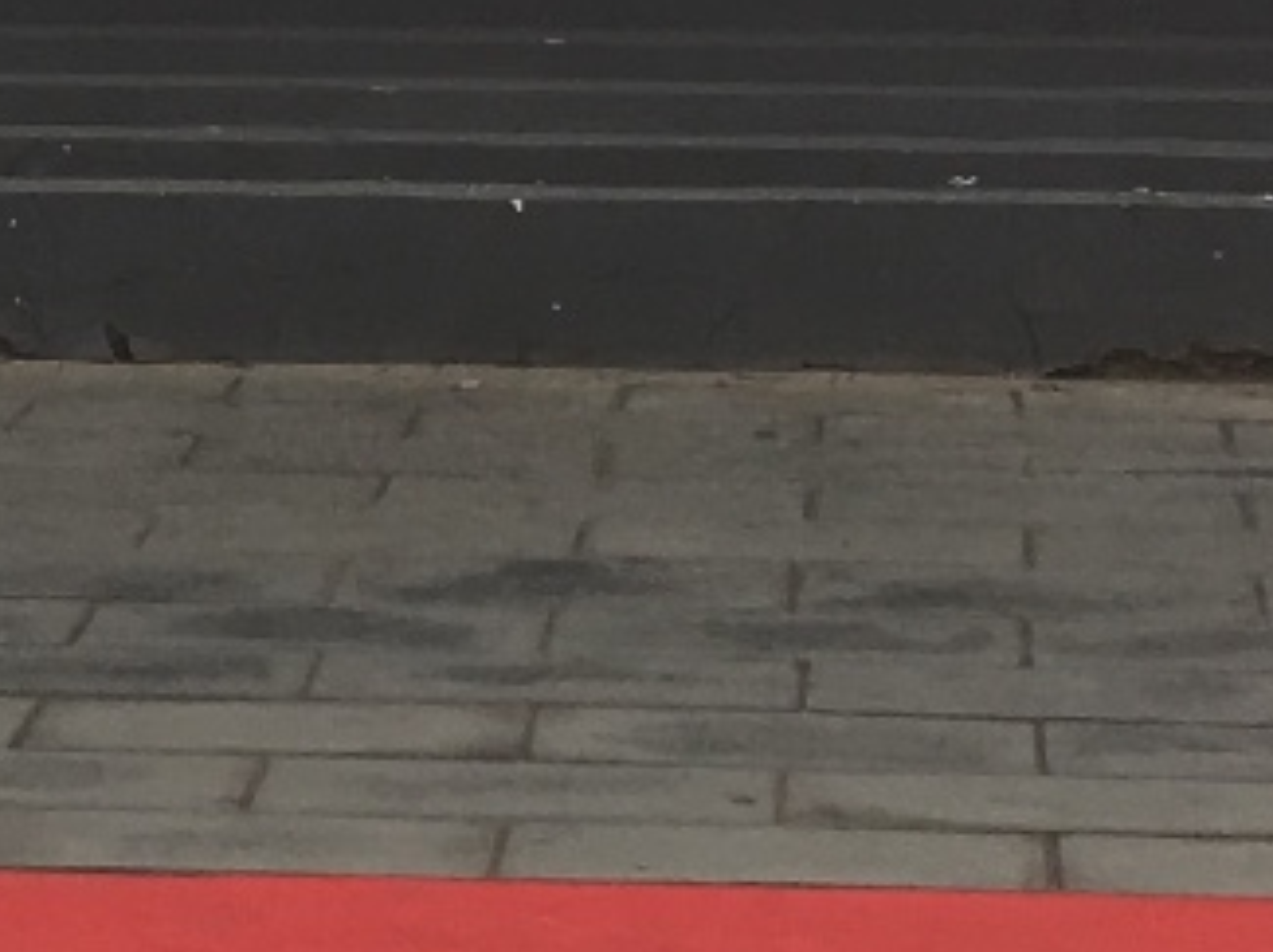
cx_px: 110
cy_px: -1019
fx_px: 6722
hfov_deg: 10.8
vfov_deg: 7.7
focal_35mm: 183
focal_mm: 4.15
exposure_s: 1/409
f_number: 2.2
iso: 25
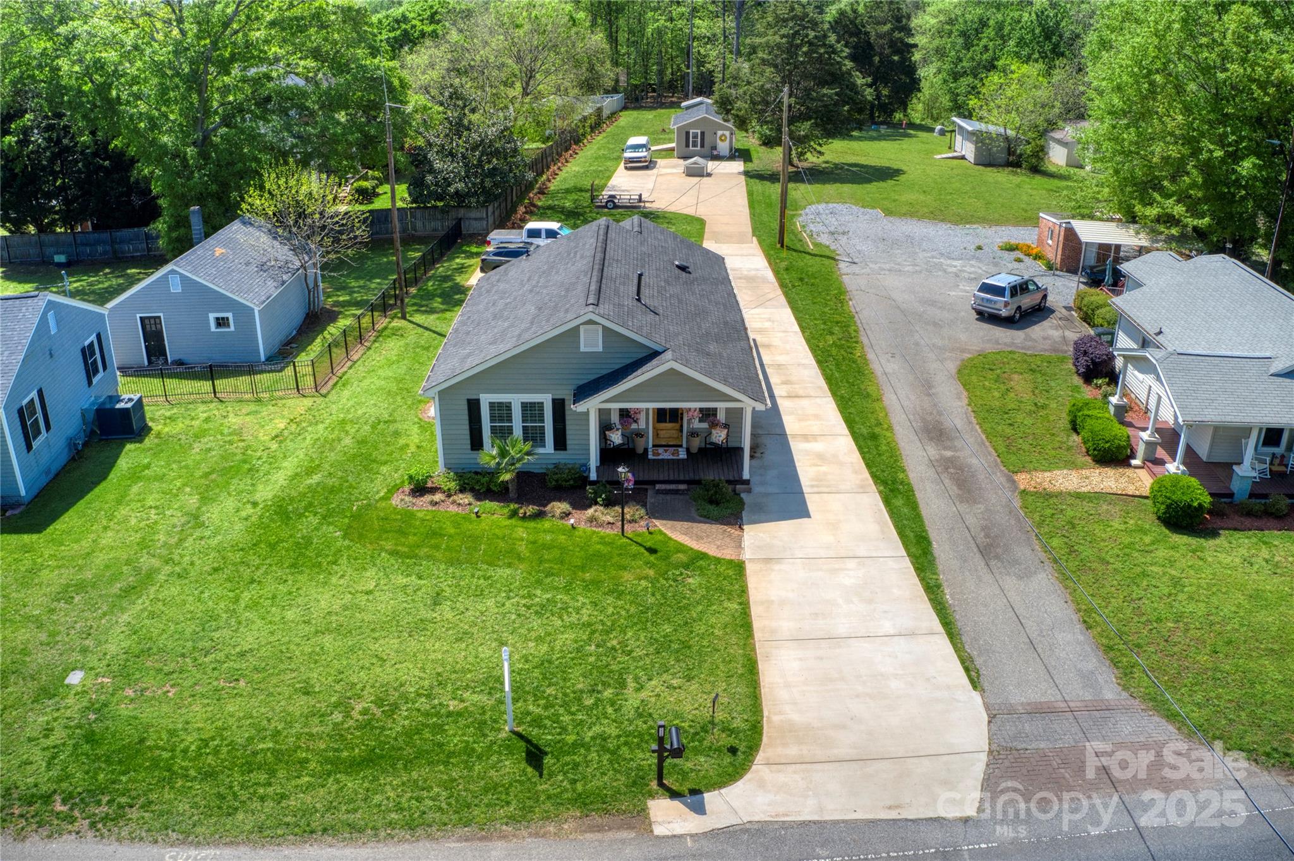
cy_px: 430
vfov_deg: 46.4
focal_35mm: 28
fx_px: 1006
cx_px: 647
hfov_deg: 65.5
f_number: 5.6
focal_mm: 10.26
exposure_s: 1/400
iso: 100
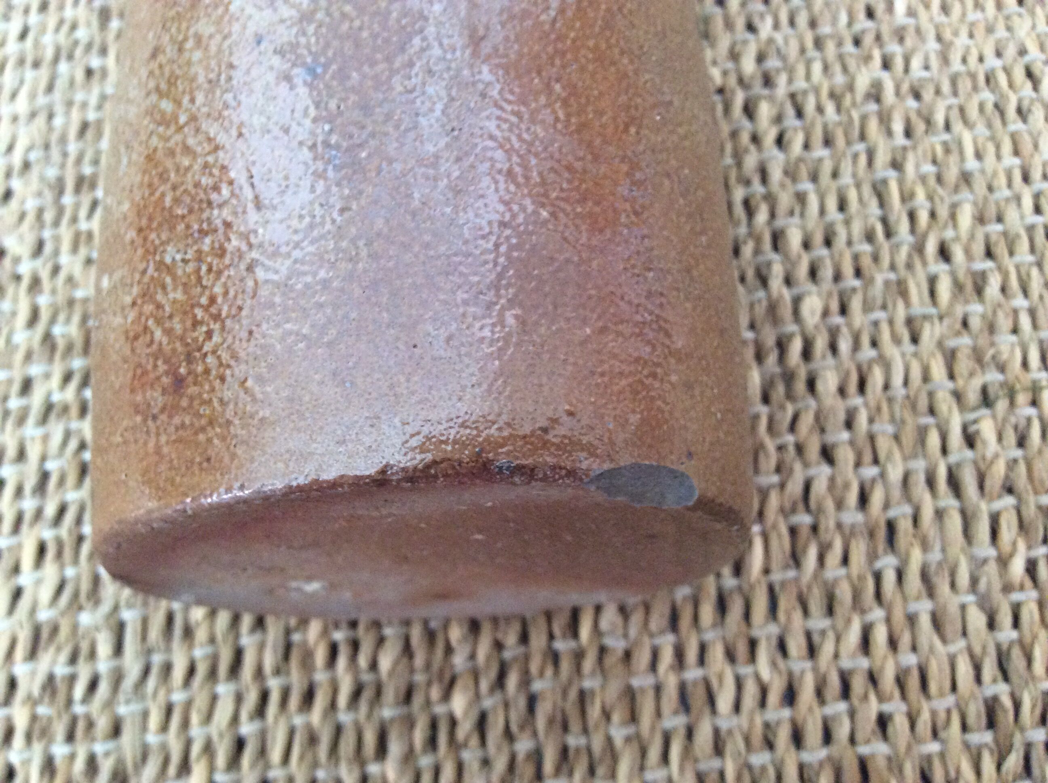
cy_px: 392
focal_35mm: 32
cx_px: 524
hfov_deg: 56.9
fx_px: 967
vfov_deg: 44.1
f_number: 2.4
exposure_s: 1/25
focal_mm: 3.3
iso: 320
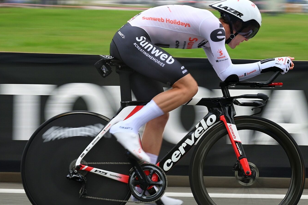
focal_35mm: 118
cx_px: 192
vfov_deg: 11.6
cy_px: 89
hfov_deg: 17.3
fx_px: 1010
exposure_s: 1/125
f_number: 6.3
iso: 320
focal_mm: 66
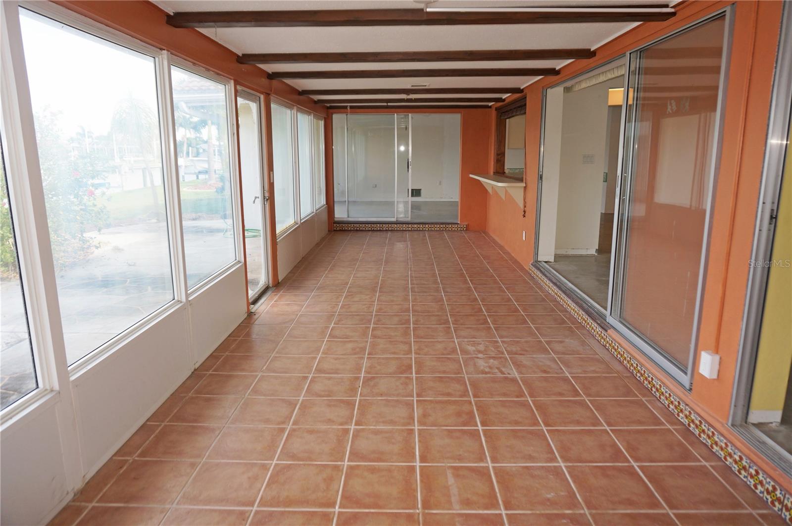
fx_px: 527
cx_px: 396
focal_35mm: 24
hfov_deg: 73.8
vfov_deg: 53.0
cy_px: 263
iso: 125
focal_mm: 16
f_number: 4
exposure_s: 1/160
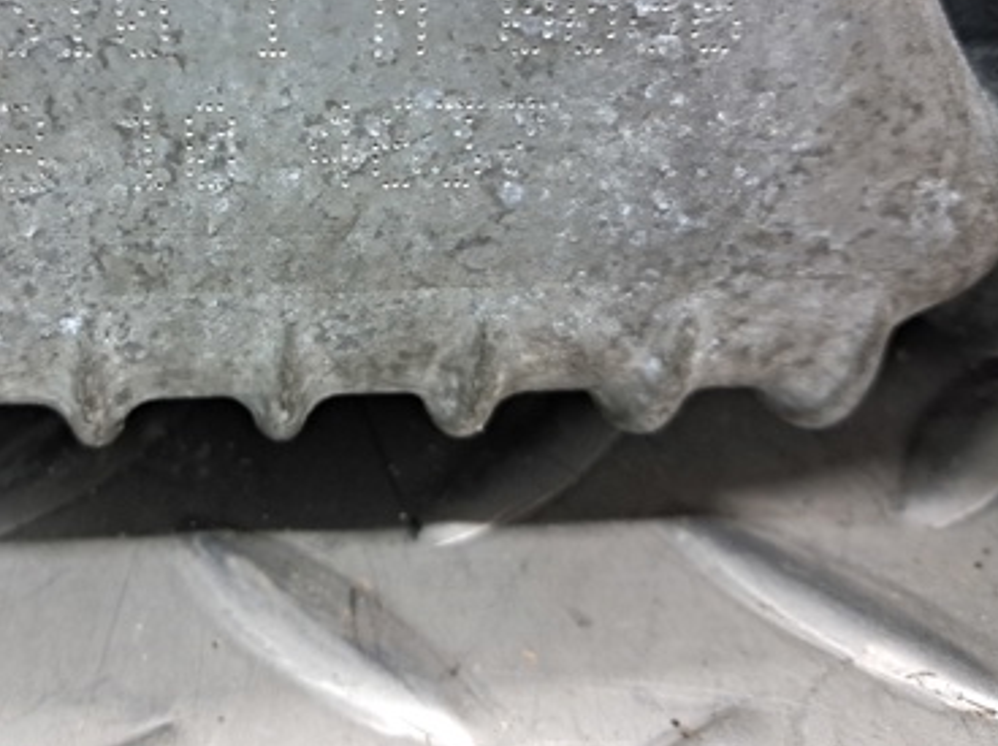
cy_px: 172
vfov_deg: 30.2
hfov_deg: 39.8
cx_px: 298
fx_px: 1353
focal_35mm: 47
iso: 400
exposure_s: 1/50
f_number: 1.8
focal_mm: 4
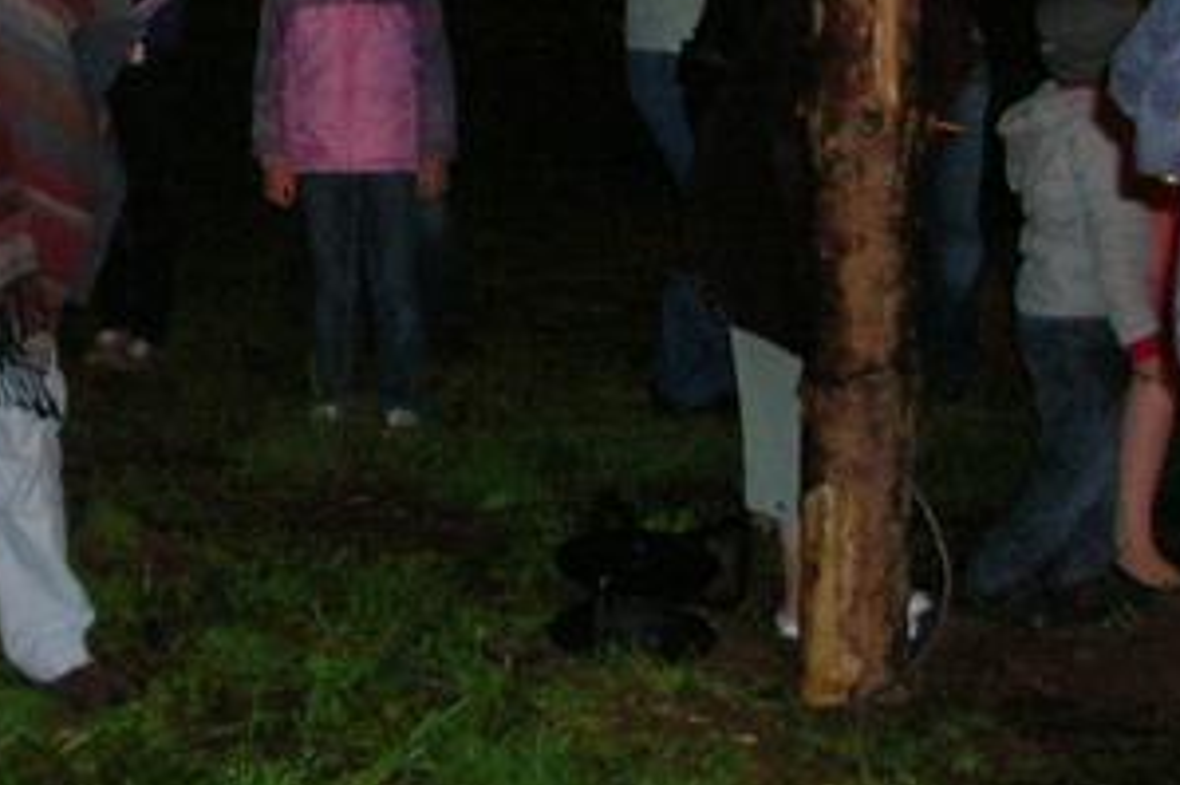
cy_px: 59
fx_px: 2555
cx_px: 316
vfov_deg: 17.2
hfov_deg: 25.7
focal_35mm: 78
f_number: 2.8
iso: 200
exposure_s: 1/60.1
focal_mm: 5.8
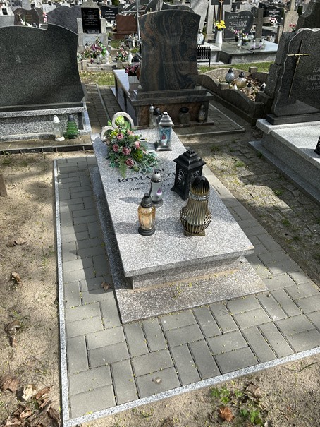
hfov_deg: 53.1
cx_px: 160
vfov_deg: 67.3
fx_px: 320
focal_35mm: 26
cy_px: 214
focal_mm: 5.7
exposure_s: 1/1779
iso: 50
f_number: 1.5
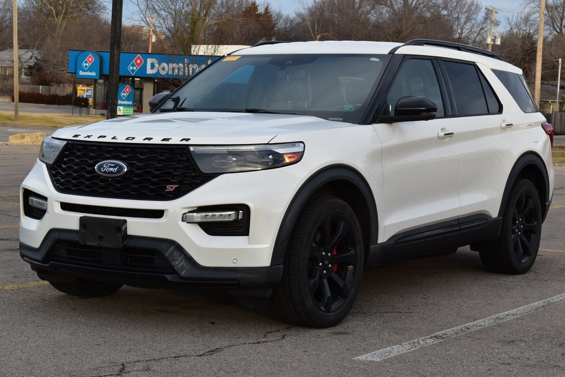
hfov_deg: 27.0
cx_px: 282
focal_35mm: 75
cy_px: 188
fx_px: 1177
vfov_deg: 18.2
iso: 400
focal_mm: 50
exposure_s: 1/125
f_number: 9
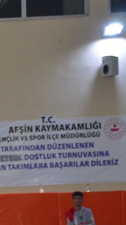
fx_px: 955
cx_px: -179
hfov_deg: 7.1
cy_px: 186
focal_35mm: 161
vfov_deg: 13.3
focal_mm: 32
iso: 800
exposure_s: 1/60
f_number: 4
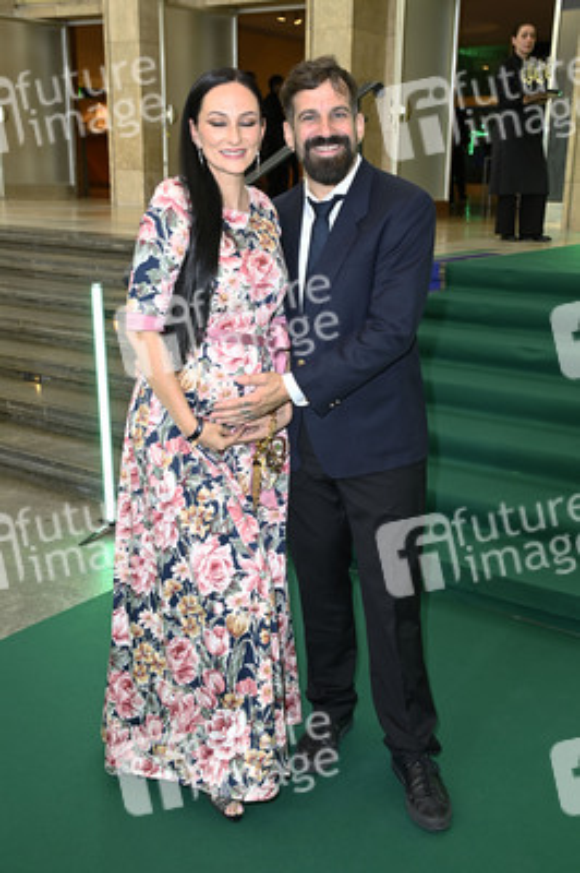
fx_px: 920
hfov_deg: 35.0
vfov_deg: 50.7
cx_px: 290
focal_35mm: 38
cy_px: 436
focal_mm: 38
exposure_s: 1/40
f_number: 5
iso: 1250
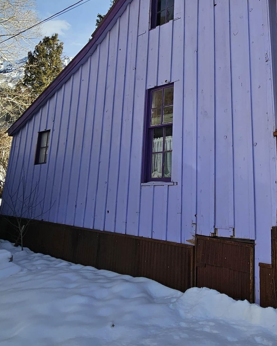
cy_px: 116
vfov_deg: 62.5
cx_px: 225
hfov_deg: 49.7
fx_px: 277
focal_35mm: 27
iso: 50
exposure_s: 1/1533
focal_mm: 2.2
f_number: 2.2
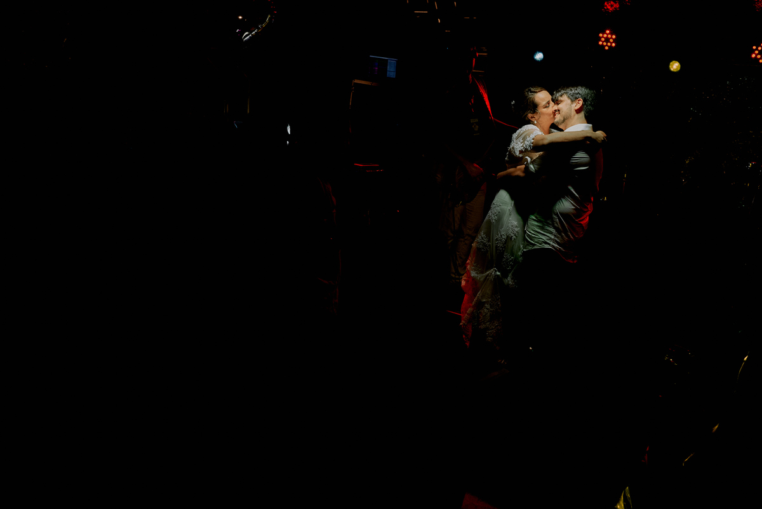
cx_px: 381
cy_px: 254
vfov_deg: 37.9
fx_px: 741
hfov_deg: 54.4
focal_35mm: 35
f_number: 5
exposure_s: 1/200
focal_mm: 35
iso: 2000
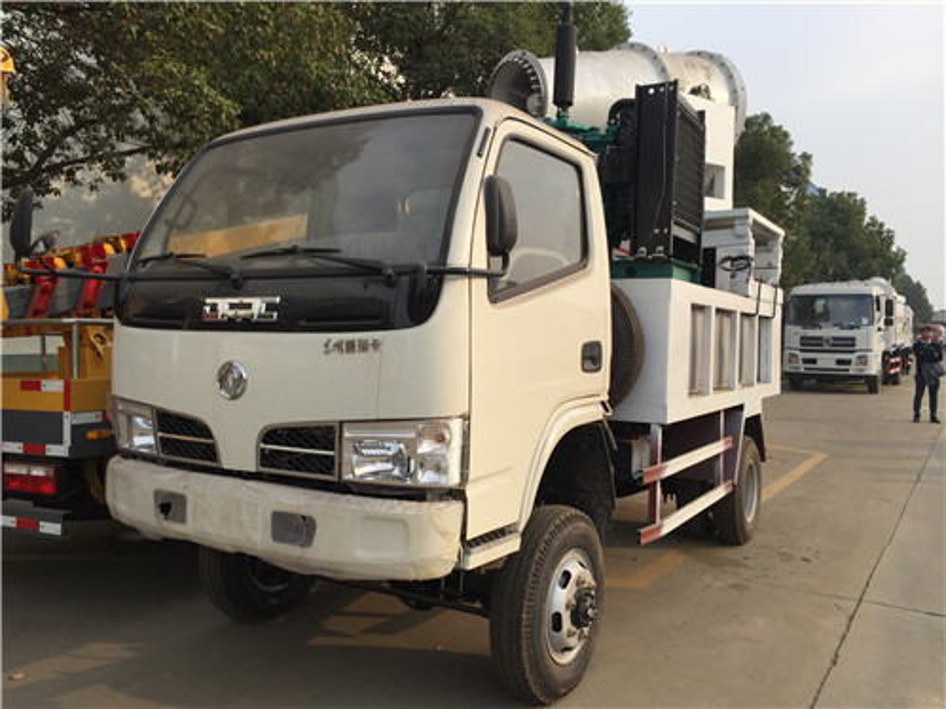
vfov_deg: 48.2
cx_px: 473
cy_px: 354
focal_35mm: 29
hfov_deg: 61.7
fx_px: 792
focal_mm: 4.15
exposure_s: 1/1319
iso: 32
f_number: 2.2
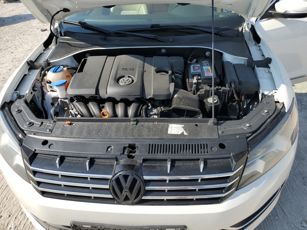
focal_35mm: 26
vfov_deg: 53.1
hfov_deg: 67.3
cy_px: 115
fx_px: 231
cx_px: 154
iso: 50
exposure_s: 1/2500
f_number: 1.5
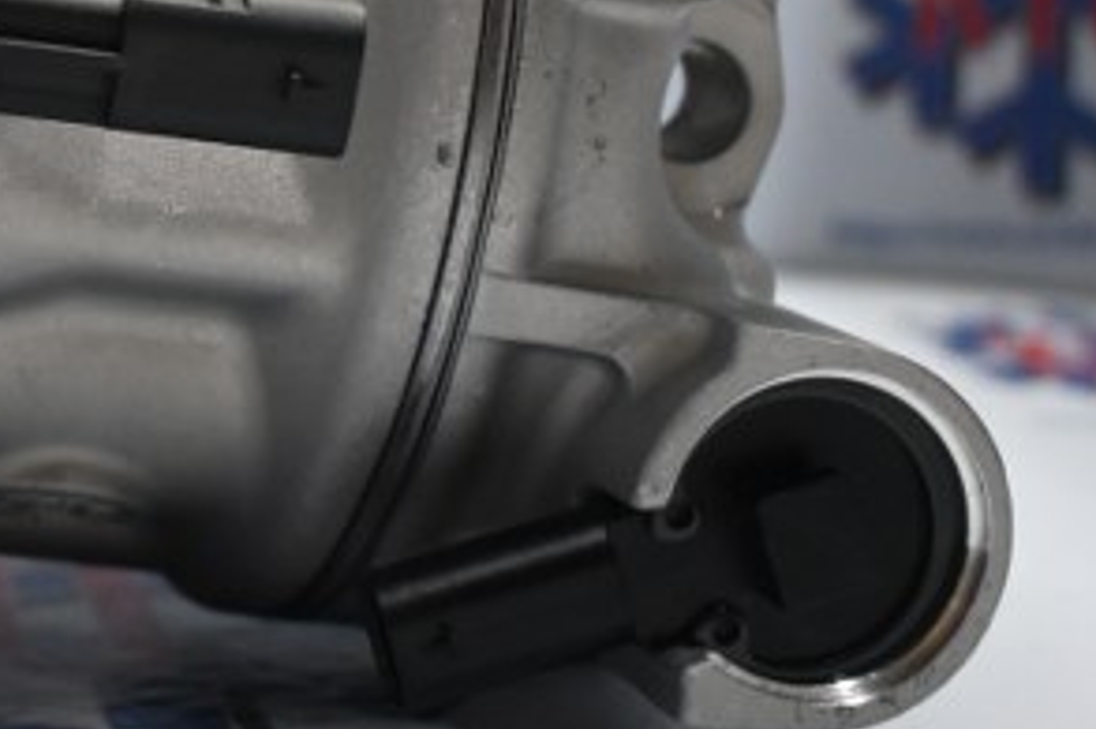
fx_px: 3115
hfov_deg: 18.7
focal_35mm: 102
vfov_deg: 13.1
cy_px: -32
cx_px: -262
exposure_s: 1/125
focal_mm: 25
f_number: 4.2
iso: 1400
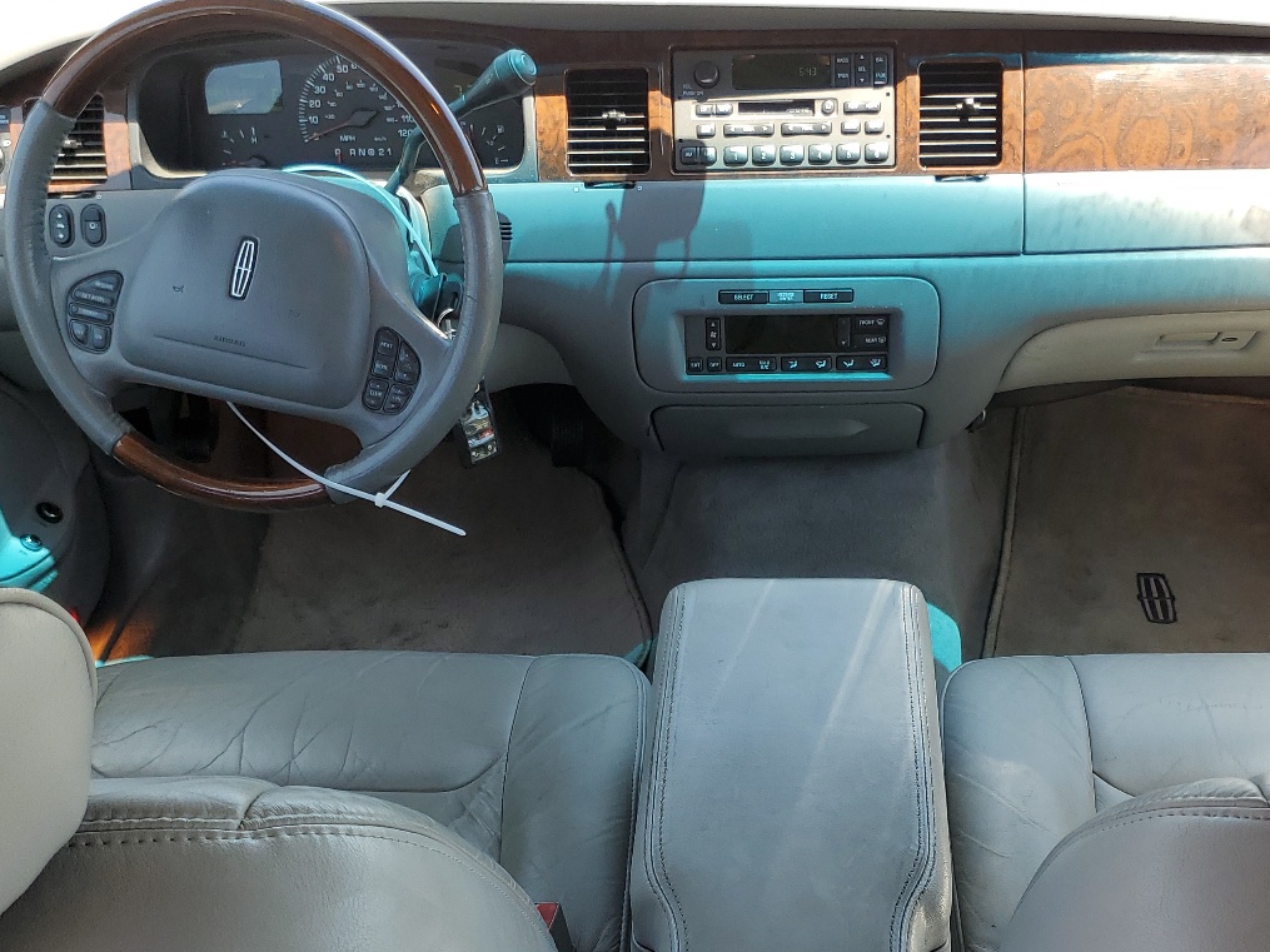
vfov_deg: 34.6
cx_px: 729
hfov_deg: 45.6
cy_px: 682
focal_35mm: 41
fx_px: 1504
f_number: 1.5
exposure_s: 1/270
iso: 50
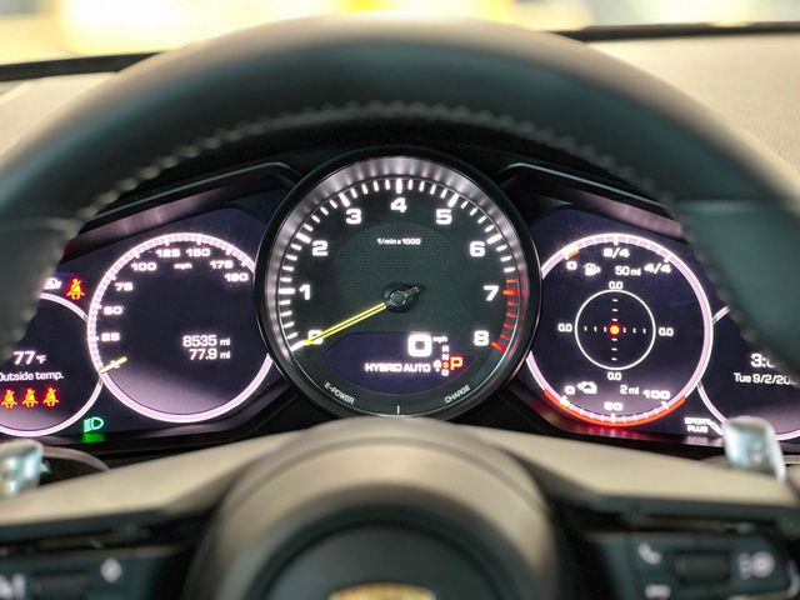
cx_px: 400
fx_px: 1780
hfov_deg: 25.3
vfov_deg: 19.1
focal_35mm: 77
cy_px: 300
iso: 500
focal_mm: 9
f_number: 2.8
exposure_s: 1/15
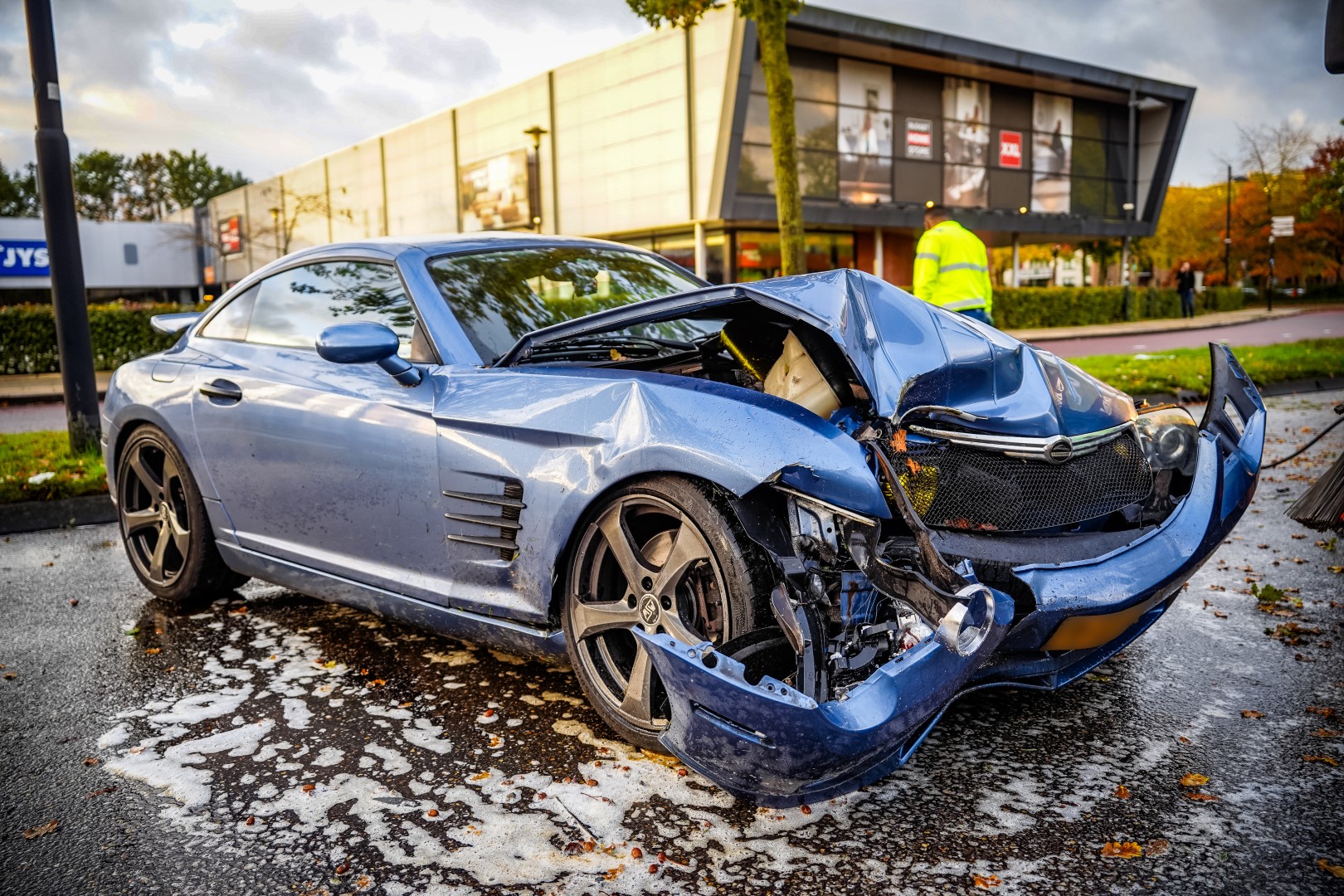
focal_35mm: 28
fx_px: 1045
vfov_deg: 46.4
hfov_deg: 65.5
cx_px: 672
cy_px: 448
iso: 320
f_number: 2.8
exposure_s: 1/250
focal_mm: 28
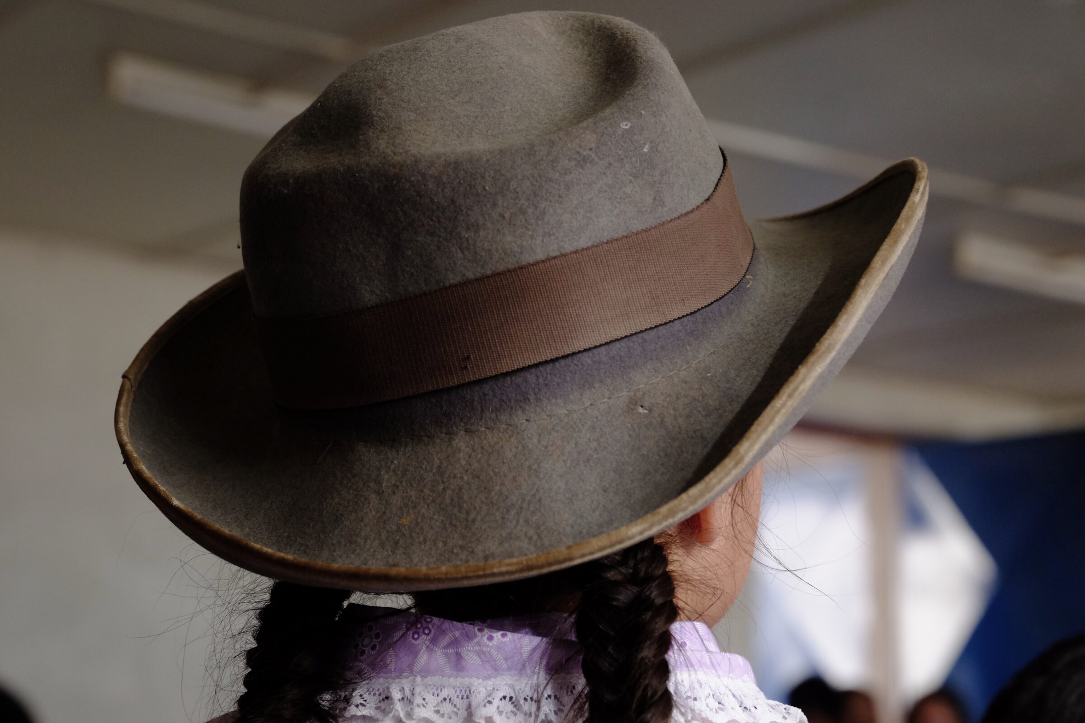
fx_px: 2501
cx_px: 542
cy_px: 362
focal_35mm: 83
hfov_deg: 24.5
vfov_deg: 16.5
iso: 1600
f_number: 5.6
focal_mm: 55
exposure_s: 1/180
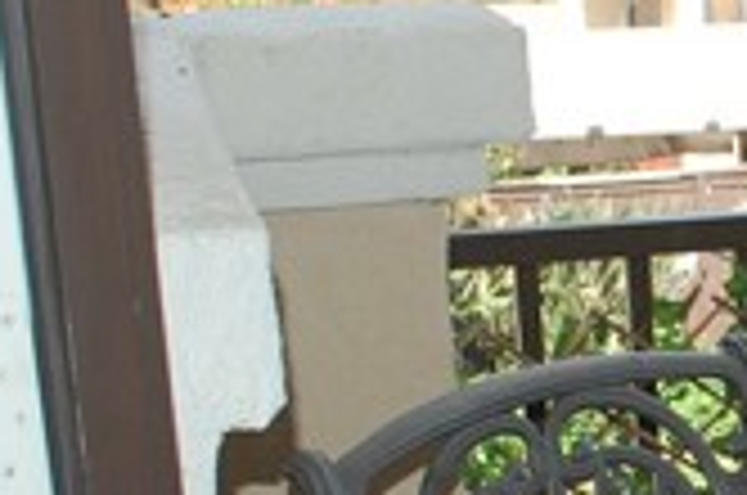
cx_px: 986
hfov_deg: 18.3
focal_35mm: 104
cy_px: 486
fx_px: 2154
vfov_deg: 13.0
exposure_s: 1/500
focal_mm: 18
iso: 400
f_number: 5
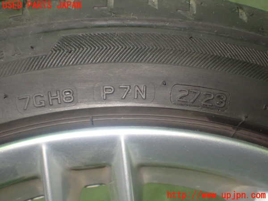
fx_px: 364
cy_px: 100
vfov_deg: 30.9
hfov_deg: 40.4
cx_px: 134
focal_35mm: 47
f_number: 3.1
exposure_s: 1/20
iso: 800
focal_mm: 8.4
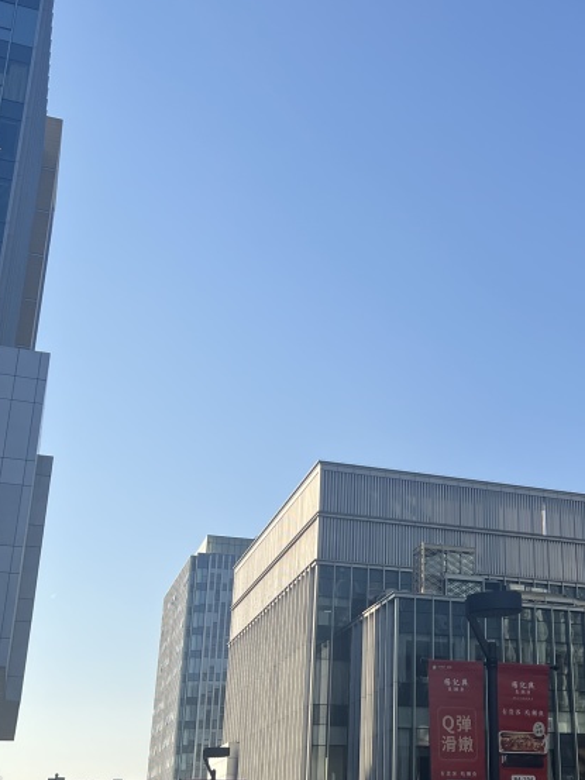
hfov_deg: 30.0
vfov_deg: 40.3
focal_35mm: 47
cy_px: 450
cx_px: 486
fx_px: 1059
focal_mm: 5.7
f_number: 1.5
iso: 50
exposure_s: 1/3704
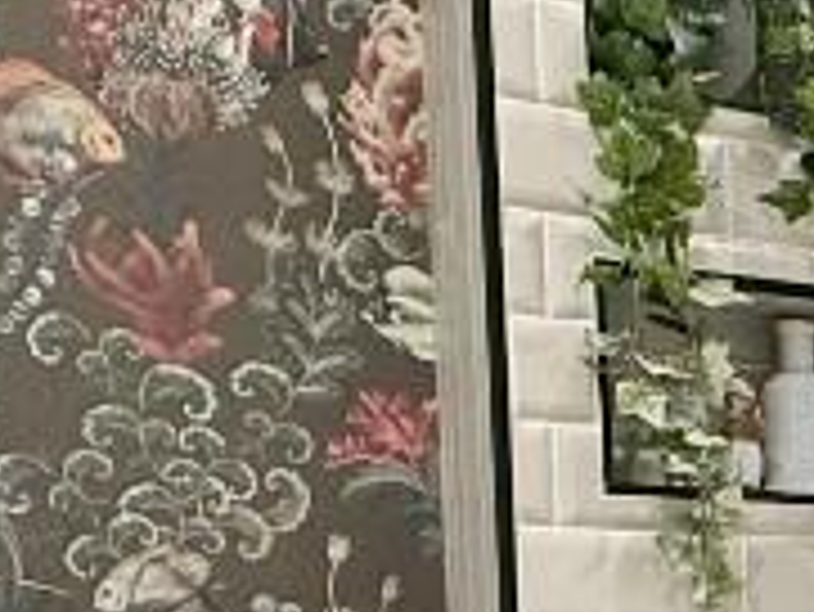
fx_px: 1859
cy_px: 860
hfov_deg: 20.6
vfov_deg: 17.2
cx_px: 1268
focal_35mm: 79
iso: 320
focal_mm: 2.22
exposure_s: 1/108
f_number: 2.2
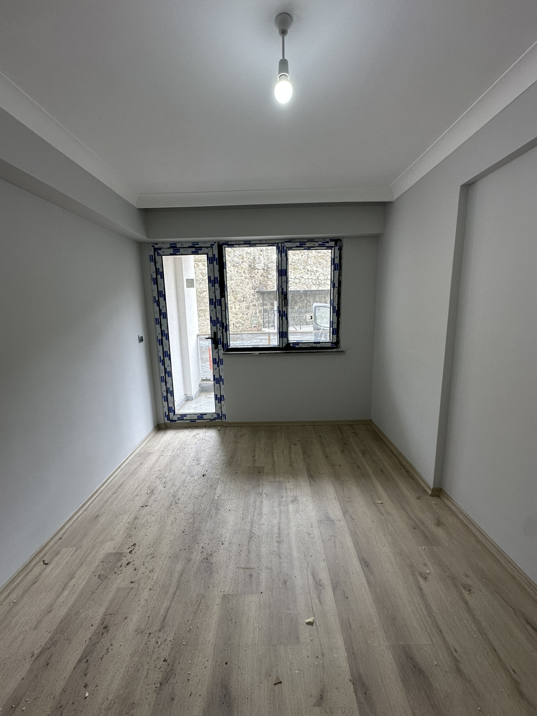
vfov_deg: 102.1
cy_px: 358
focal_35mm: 14
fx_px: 290
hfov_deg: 85.7
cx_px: 268
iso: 80
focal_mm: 2.22
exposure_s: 1/100
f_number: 2.2
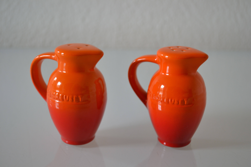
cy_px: 84
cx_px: 126
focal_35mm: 52
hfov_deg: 37.9
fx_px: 366
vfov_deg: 25.8
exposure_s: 1/15
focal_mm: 35
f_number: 5
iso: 500
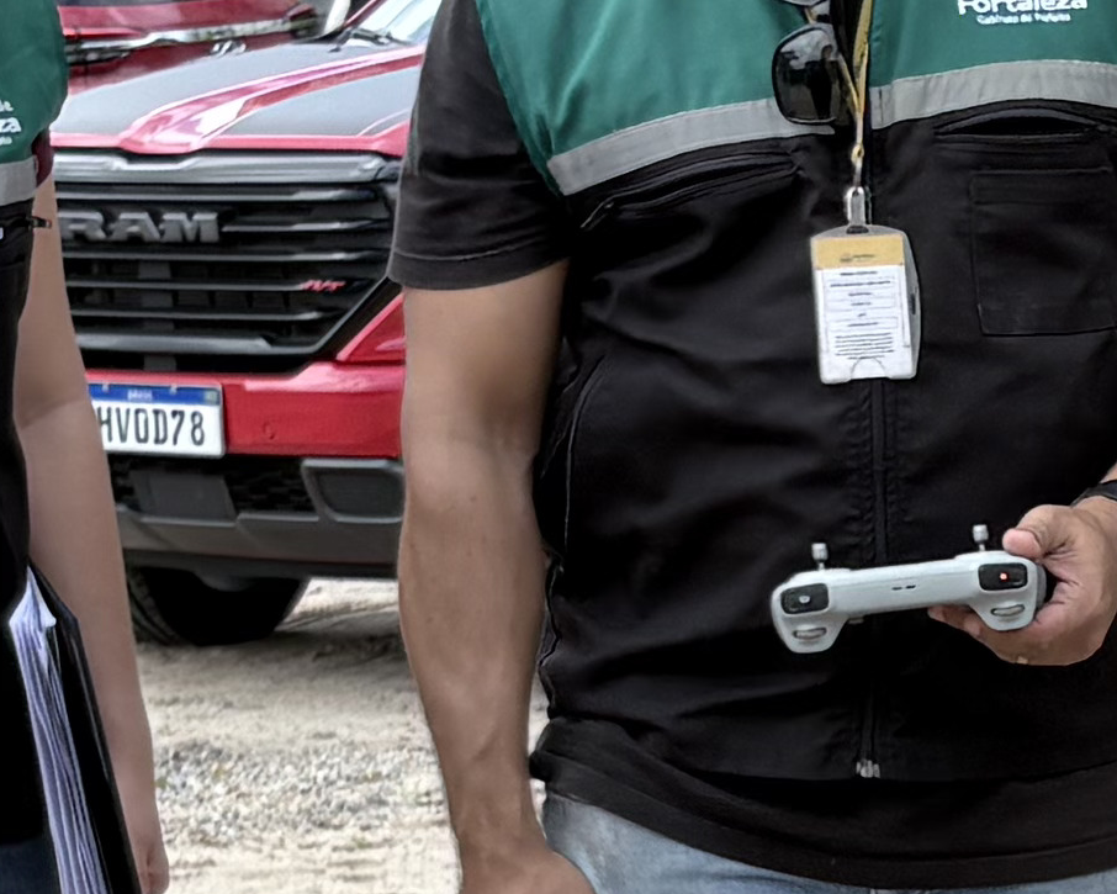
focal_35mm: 160
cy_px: 767
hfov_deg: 11.9
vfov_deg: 9.6
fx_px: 5290
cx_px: 1156
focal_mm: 5.96
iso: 50
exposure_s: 1/1393
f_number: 1.6
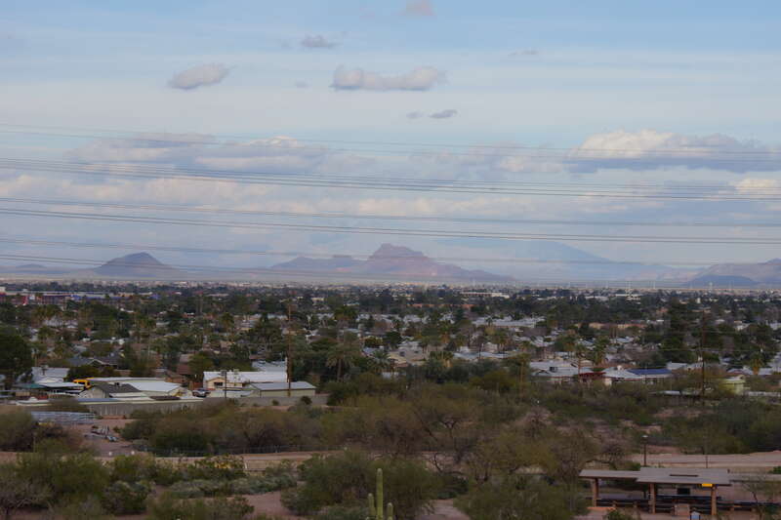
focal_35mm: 105
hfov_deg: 19.5
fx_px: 2277
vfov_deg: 13.0
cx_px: 390
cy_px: 260
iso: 100
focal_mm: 70
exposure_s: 1/250
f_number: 8
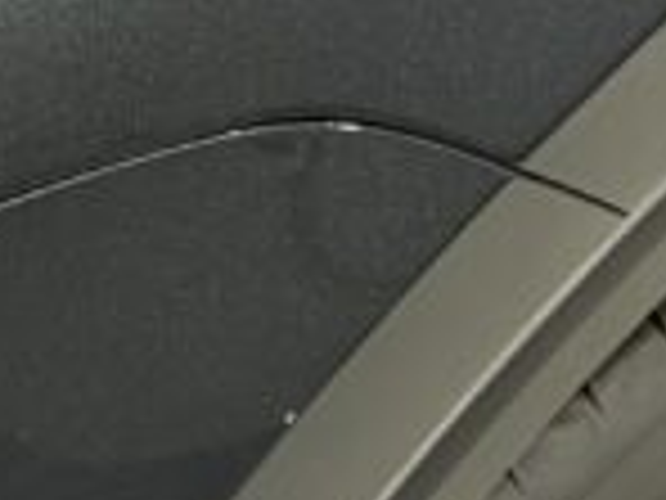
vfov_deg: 8.2
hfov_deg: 10.1
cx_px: -675
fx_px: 3463
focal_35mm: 180
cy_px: 99
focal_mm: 5.96
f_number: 1.6
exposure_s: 1/120
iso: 160
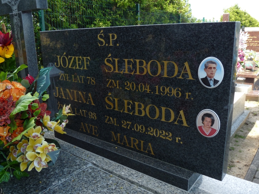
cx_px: 130
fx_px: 232
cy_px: 97
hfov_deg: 58.4
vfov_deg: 45.4
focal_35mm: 31
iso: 100
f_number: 3.6
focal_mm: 5.4
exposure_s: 1/100
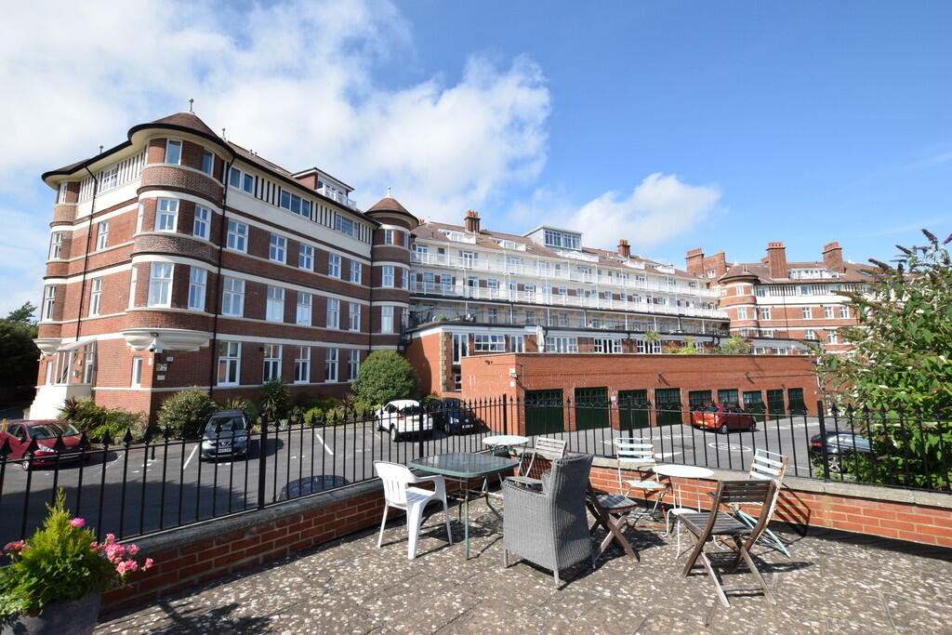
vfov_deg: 77.3
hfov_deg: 100.4
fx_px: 397
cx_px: 476
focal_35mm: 15
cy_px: 318
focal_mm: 10
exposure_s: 1/500
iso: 800
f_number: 13
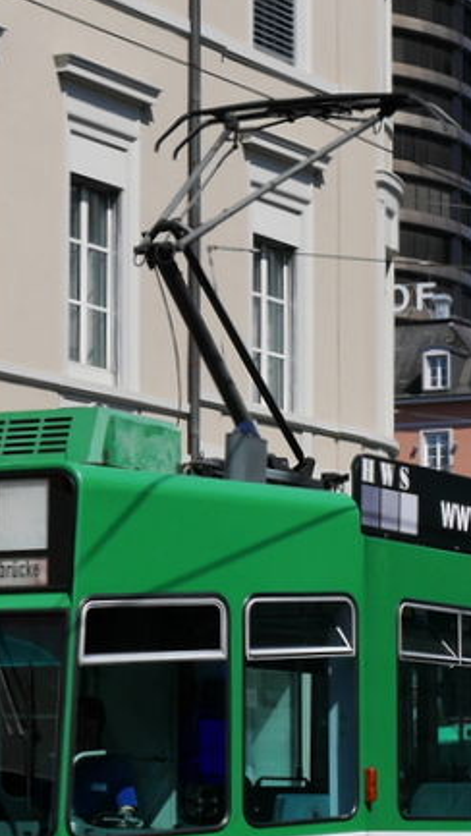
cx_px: 461
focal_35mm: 151
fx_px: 3348
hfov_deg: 8.0
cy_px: 658
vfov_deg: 14.2
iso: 160
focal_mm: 25
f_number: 10
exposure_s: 1/400
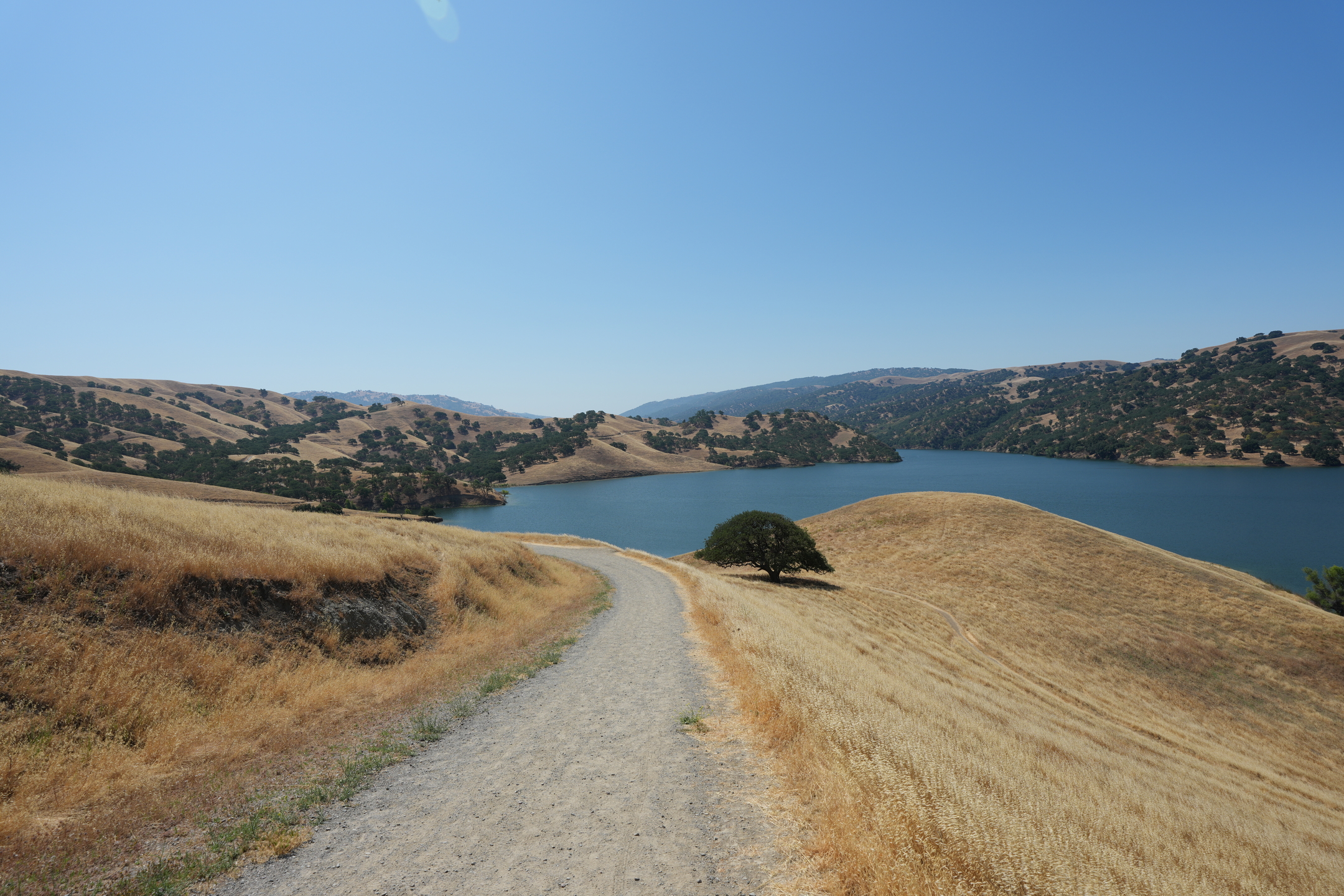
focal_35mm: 19
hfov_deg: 86.9
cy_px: 448
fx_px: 709
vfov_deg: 64.6
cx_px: 672
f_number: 7.1
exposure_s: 1/500
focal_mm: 19
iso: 100
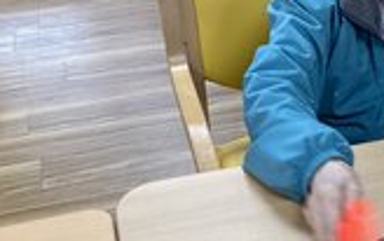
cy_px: 74
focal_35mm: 84
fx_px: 880
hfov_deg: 24.1
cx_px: 321
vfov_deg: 15.6
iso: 80
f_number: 2.4
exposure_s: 1/60
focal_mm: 3.3
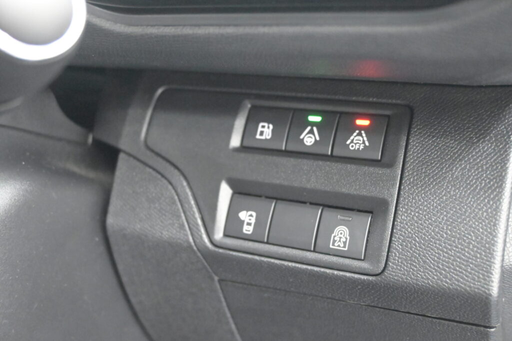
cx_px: 256
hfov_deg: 43.0
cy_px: 170
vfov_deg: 29.4
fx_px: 651
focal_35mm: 46
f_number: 4.8
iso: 14400
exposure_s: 1/50
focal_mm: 30.5
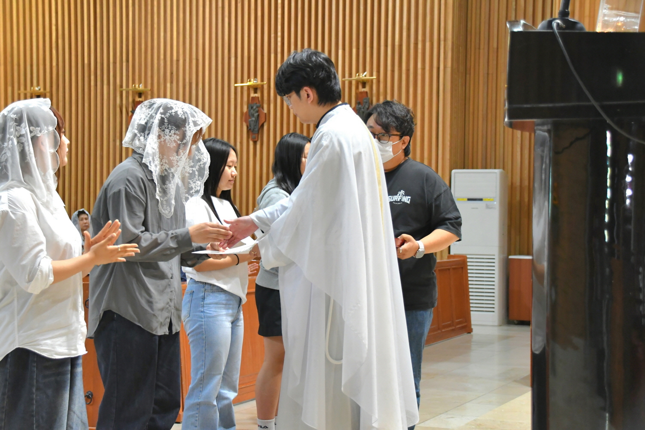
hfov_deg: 29.2
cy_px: 215
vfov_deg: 19.7
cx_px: 322
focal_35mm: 69
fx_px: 1236
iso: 2200
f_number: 4.8
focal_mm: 46
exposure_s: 1/125
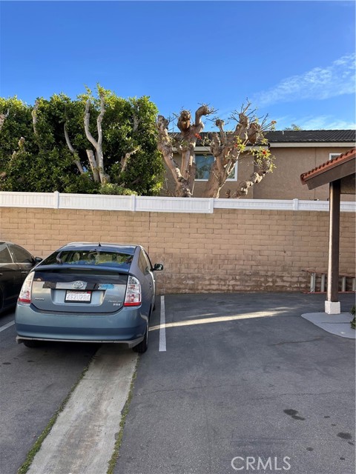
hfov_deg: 56.8
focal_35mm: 24
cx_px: 178
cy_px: 237
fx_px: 329
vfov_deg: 71.6
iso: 80
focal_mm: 6.86
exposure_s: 1/1241
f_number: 1.78
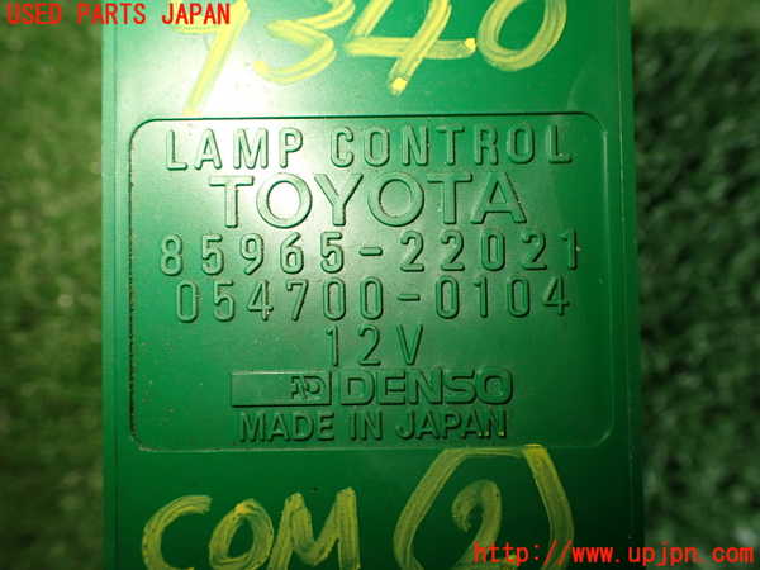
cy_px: 285
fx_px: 659
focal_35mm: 30
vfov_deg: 46.8
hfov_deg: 60.0
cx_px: 380
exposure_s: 1/125
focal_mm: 5.4
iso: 200
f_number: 2.3
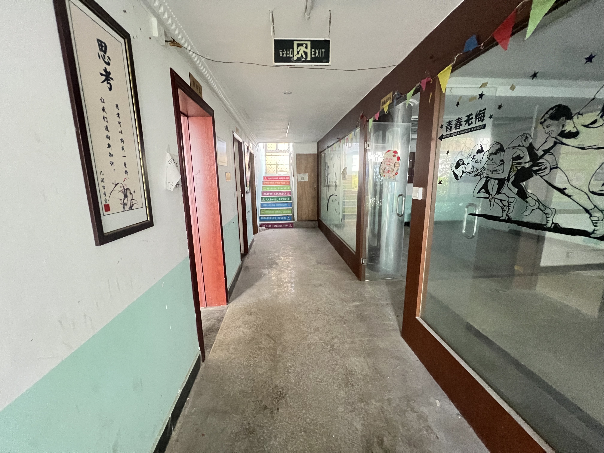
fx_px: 227
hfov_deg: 106.2
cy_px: 226
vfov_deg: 89.9
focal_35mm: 13
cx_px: 302
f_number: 1.8
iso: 1000
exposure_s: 1/41
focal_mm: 1.57
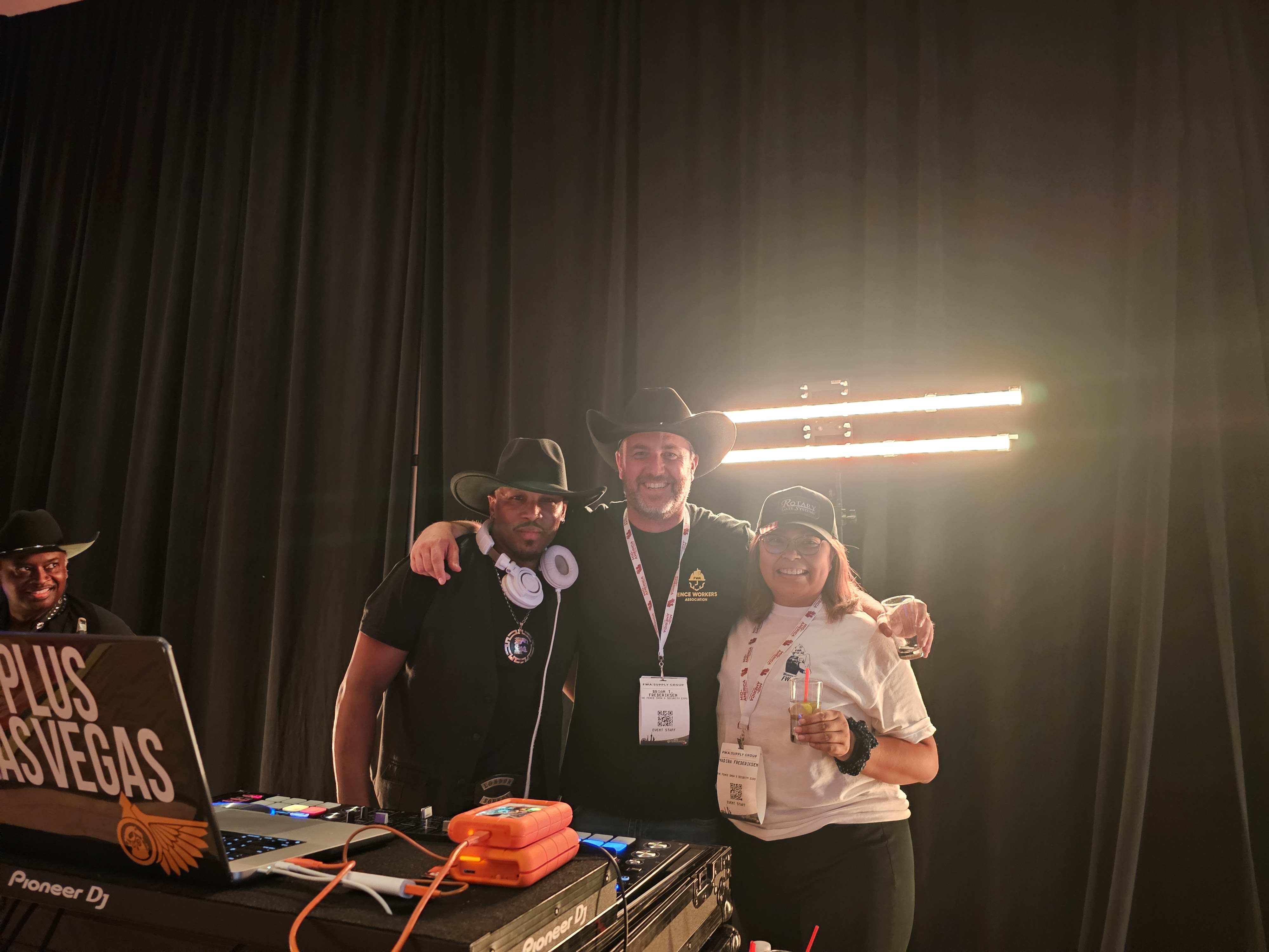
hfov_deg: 73.9
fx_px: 843
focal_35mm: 23
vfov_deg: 58.9
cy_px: 476
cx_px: 634
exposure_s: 1/24
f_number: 1.7
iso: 800
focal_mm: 6.3
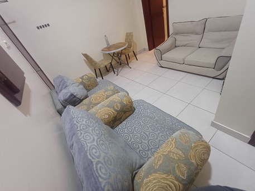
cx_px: 128
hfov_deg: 94.5
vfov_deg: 78.1
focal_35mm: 16
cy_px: 96
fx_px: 118
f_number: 2.2
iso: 250
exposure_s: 1/25
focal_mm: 1.64
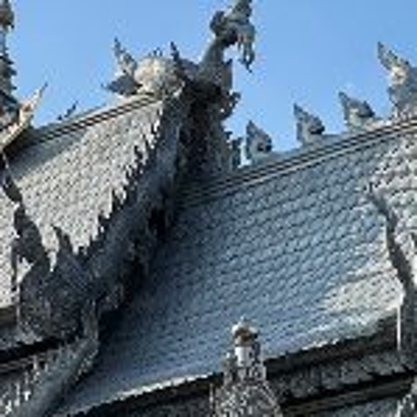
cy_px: 299
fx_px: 1554
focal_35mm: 114
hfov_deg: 15.3
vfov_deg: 15.2
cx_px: 221
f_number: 1.78
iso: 80
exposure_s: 1/4545
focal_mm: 6.86
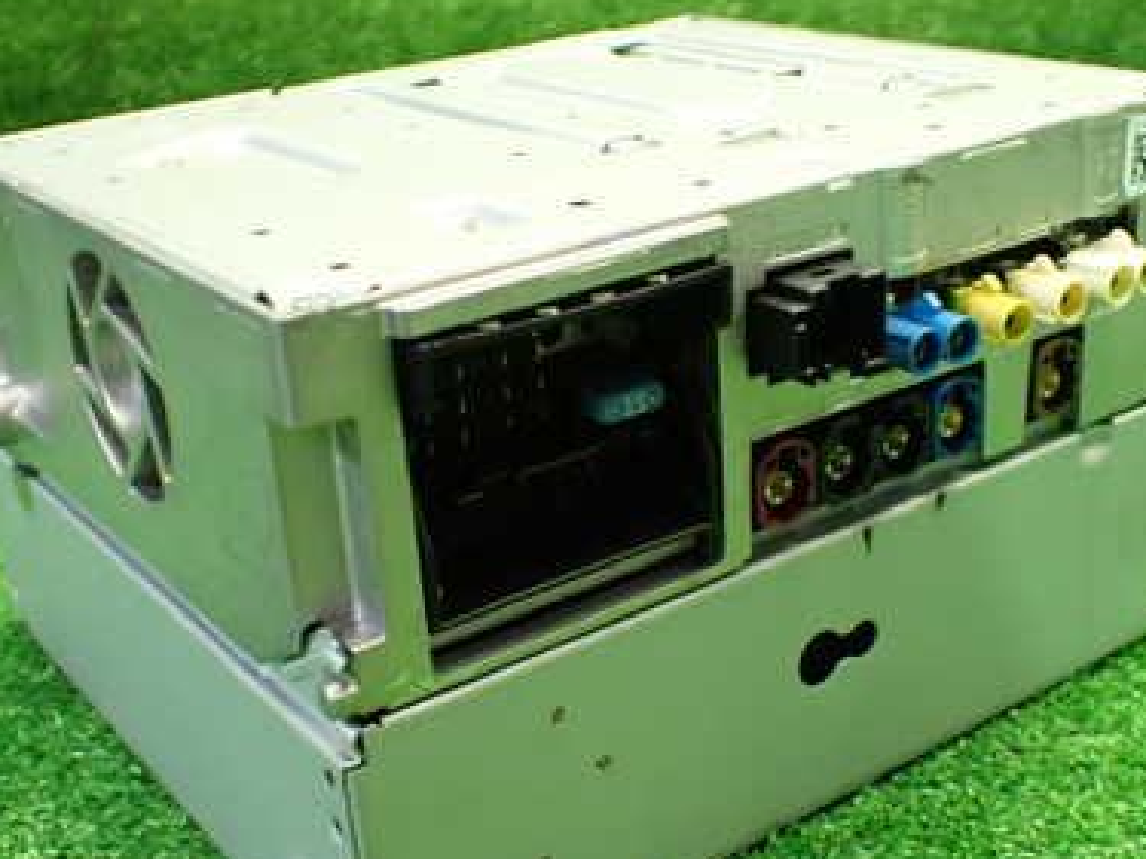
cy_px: 465
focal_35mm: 48
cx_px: 617
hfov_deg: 39.6
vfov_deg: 30.2
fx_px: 1589
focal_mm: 5.4
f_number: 2.3
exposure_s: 1/100
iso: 800
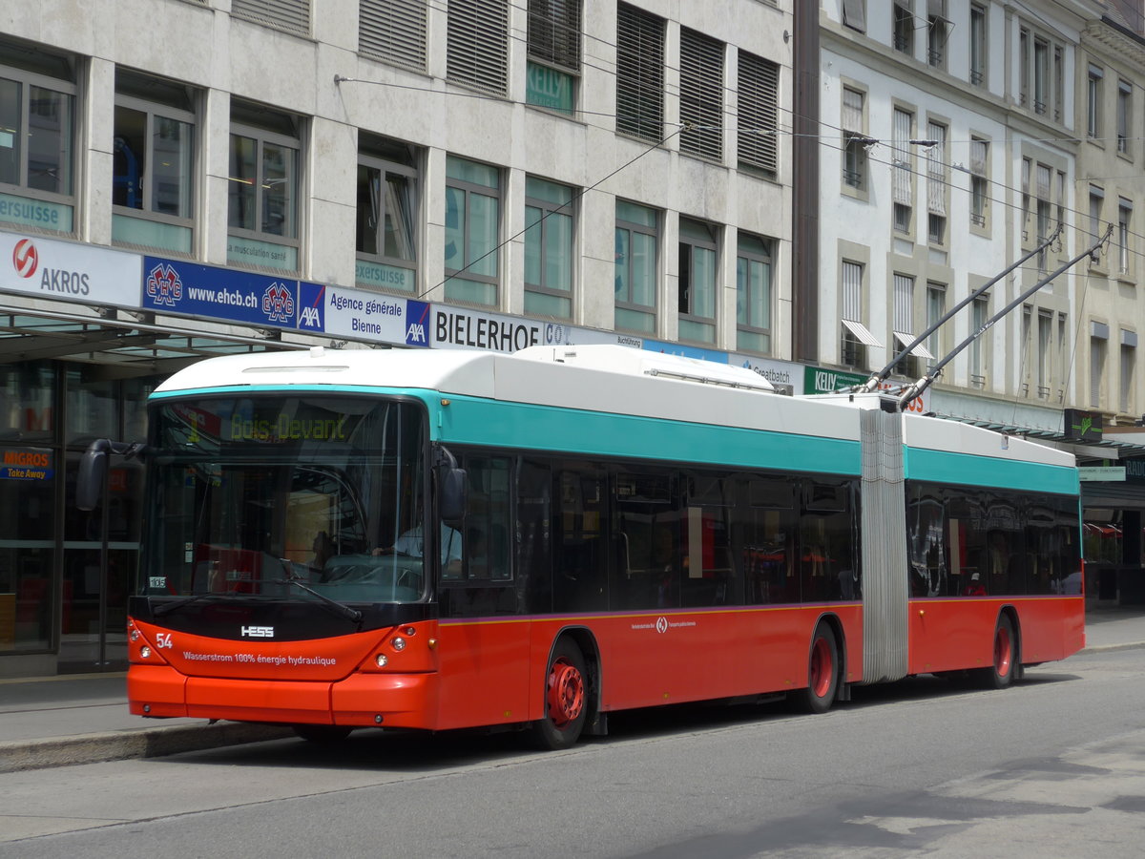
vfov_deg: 17.2
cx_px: 572
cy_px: 430
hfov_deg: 22.8
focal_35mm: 86
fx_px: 2845
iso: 80
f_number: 4.5
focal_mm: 17
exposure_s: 1/500
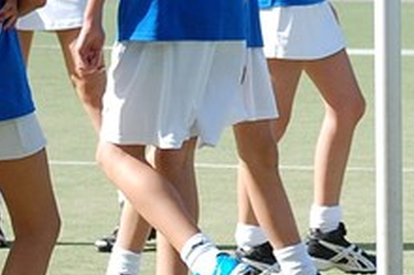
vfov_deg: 3.6
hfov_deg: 5.3
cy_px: 17
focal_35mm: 384
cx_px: 619
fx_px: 4413
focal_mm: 55
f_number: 4
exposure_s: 1/1000
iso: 280
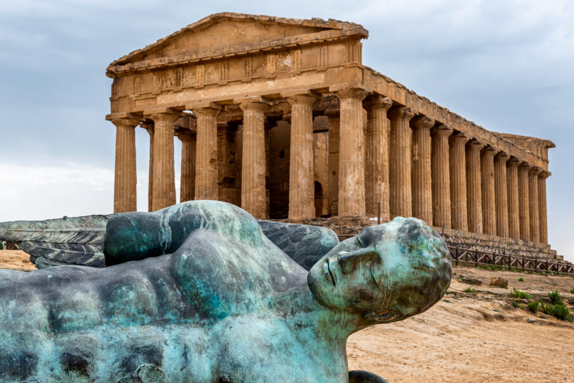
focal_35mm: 50
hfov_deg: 39.6
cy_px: 213
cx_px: 299
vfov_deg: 27.0
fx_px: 798
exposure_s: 1/125
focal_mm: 44
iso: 200
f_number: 8
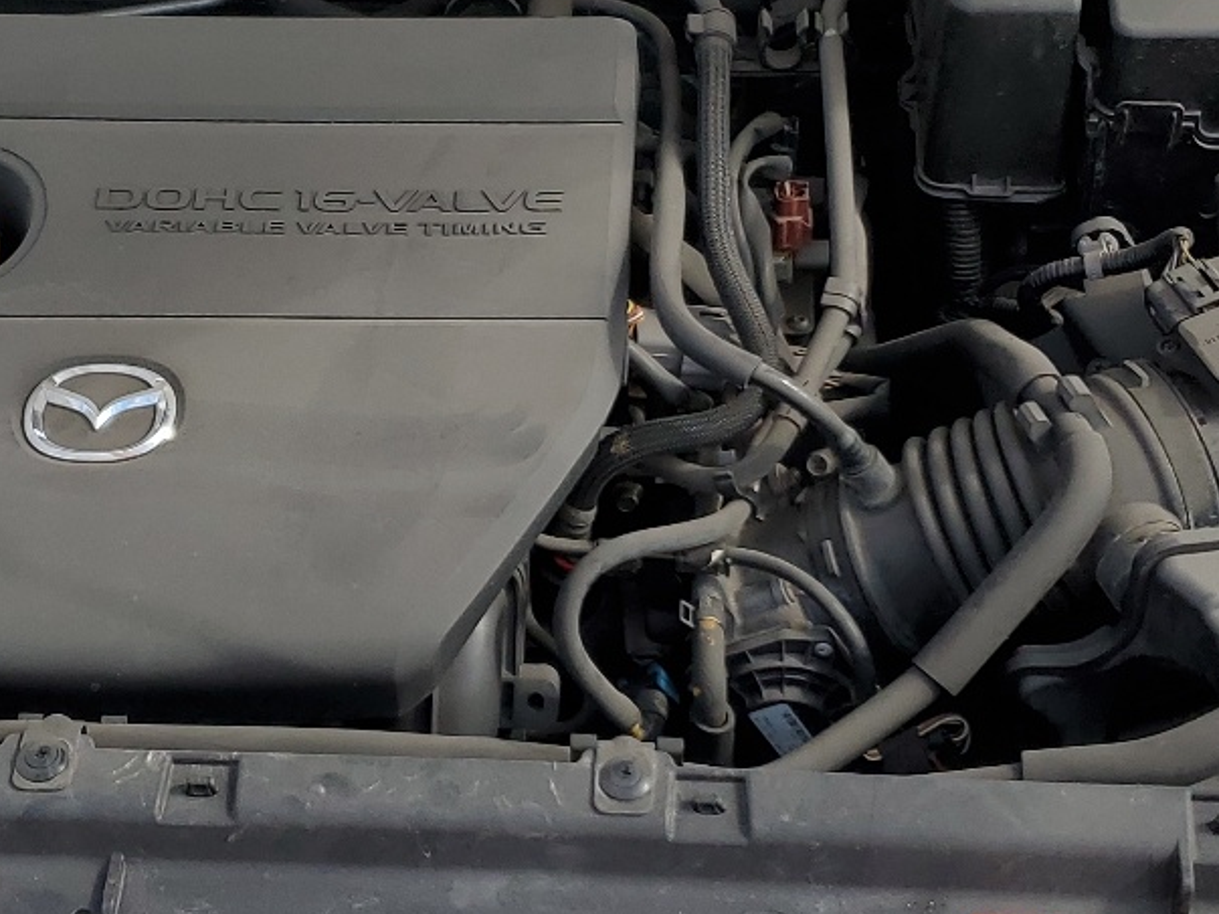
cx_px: 532
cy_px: 437
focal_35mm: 69
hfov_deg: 28.1
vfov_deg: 21.3
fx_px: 2429
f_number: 1.5
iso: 50
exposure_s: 1/2000
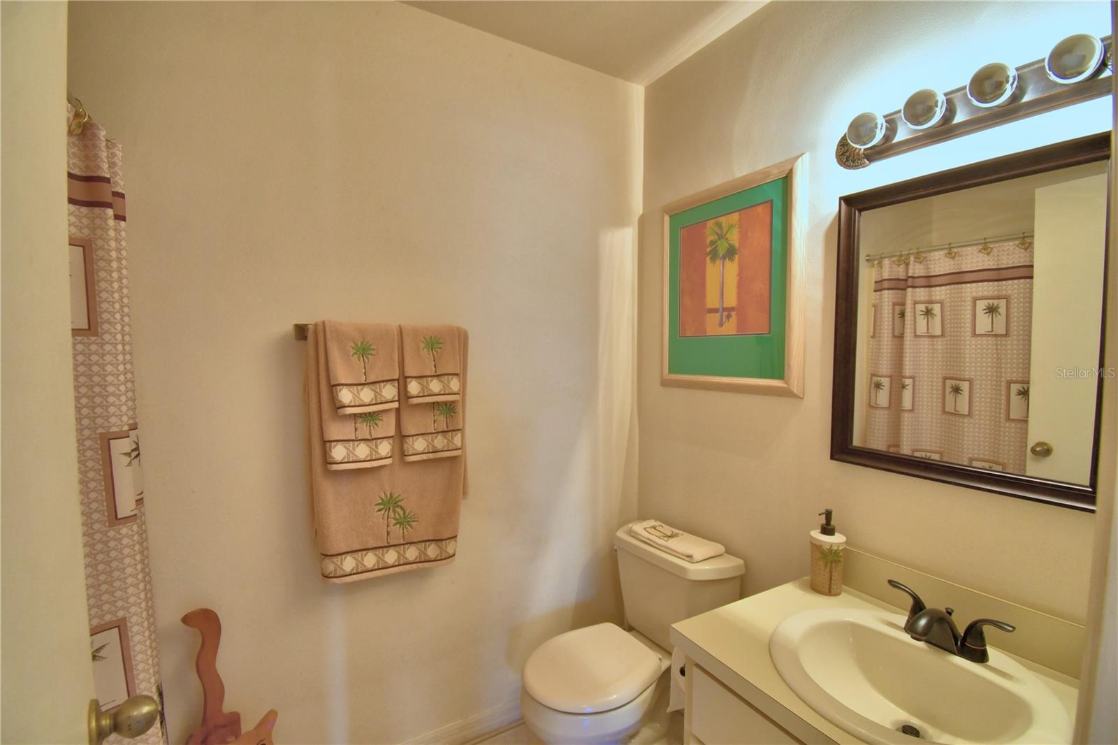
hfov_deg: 100.4
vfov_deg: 77.3
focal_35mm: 15
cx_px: 559
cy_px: 372
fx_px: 466
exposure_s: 1/40
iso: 400
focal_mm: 10
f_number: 4.5
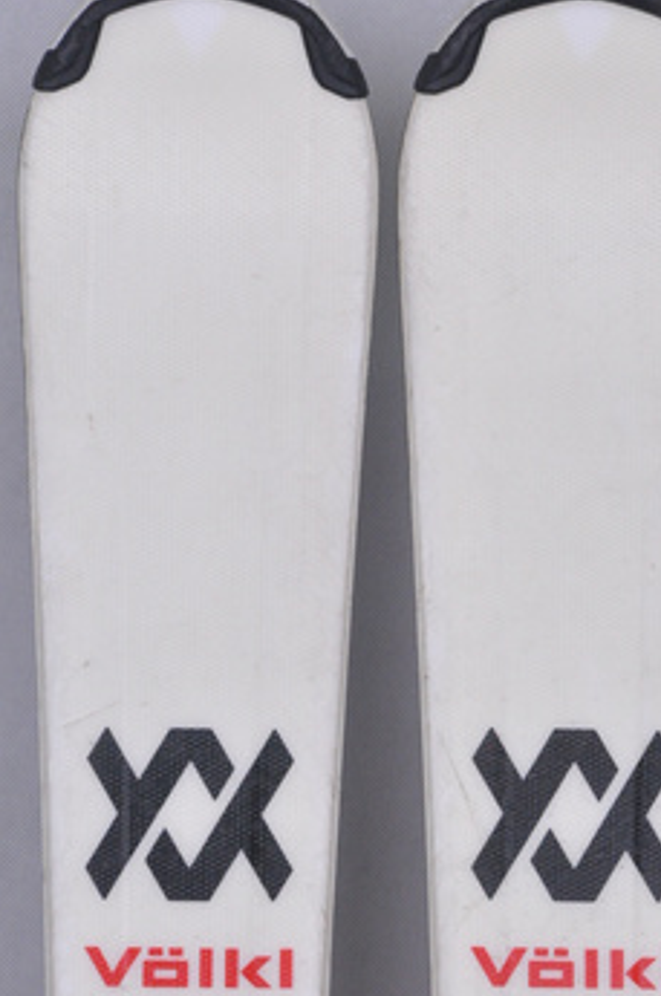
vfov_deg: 10.0
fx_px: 5681
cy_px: 589
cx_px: 382
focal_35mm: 206
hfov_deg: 6.7
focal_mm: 105
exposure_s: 1/125
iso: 3200
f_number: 9.5
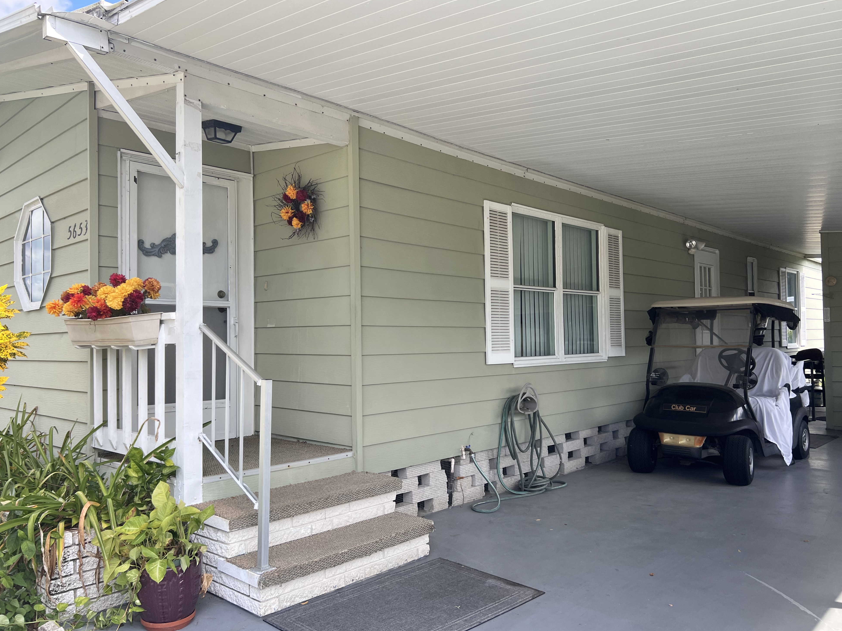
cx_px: 428
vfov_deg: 51.4
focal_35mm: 27
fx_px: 657
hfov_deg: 65.3
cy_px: 314
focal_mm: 5.7
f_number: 1.5
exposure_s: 1/718
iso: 50
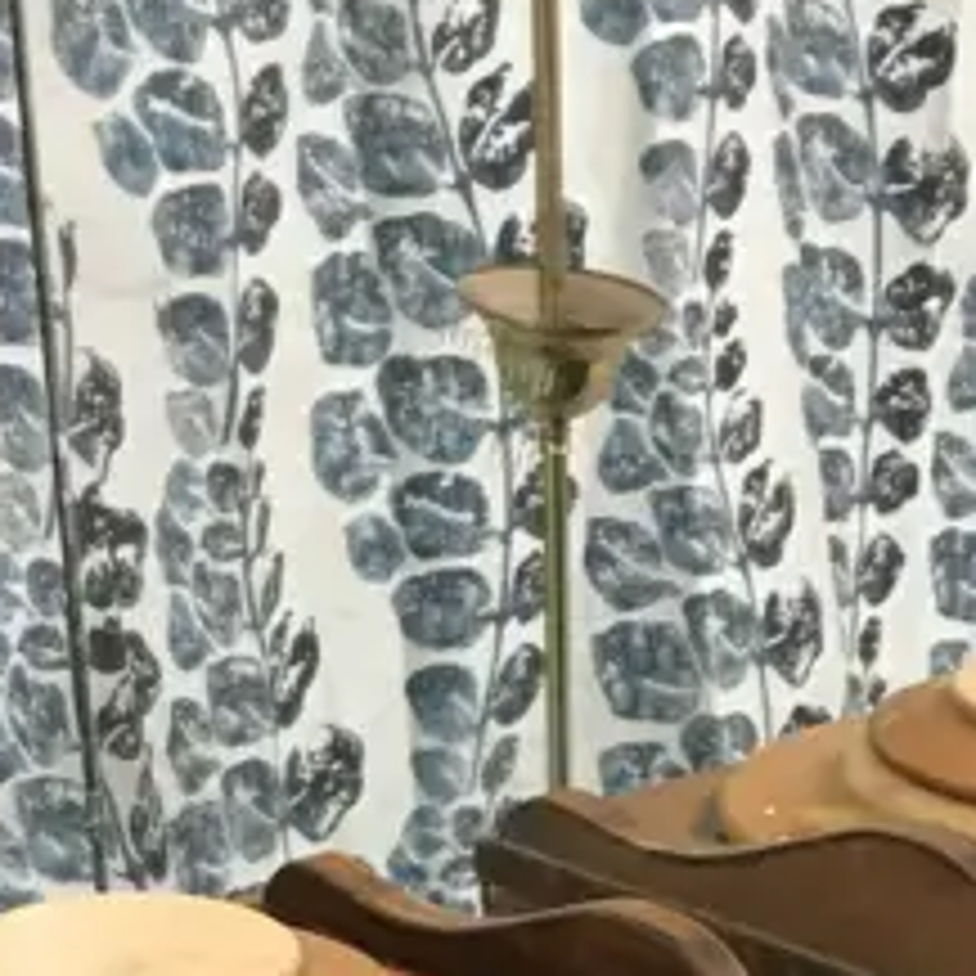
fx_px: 3860
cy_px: 1912
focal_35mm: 121
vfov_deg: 12.7
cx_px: 801
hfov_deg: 14.3
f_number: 2.2
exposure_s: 1/33
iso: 200
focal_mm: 4.15
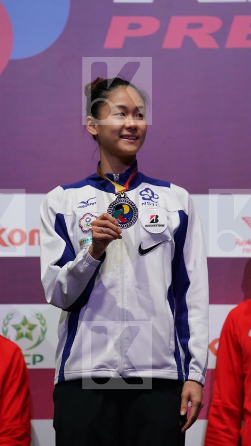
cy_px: 223
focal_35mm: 210
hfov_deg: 5.8
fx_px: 2486
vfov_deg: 10.3
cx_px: 117
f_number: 3.5
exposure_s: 1/250
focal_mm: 200
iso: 640
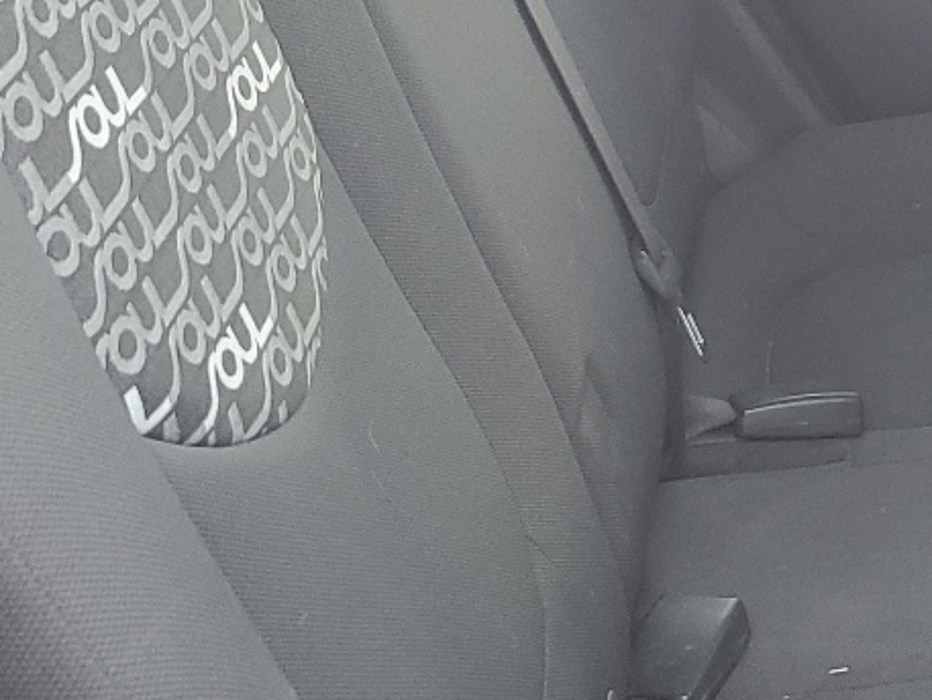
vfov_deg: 16.2
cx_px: 1271
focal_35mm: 91
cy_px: 212
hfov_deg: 19.5
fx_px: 2451
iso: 78
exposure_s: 1/60.2
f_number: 1.5
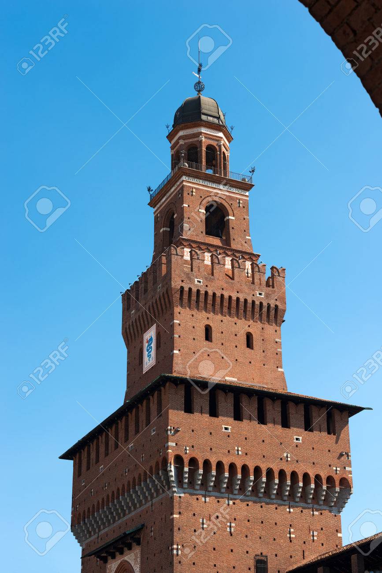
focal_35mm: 70
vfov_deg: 28.8
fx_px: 1114
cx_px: 191
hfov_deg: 19.5
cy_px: 286
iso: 100
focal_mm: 70
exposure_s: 1/160
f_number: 8
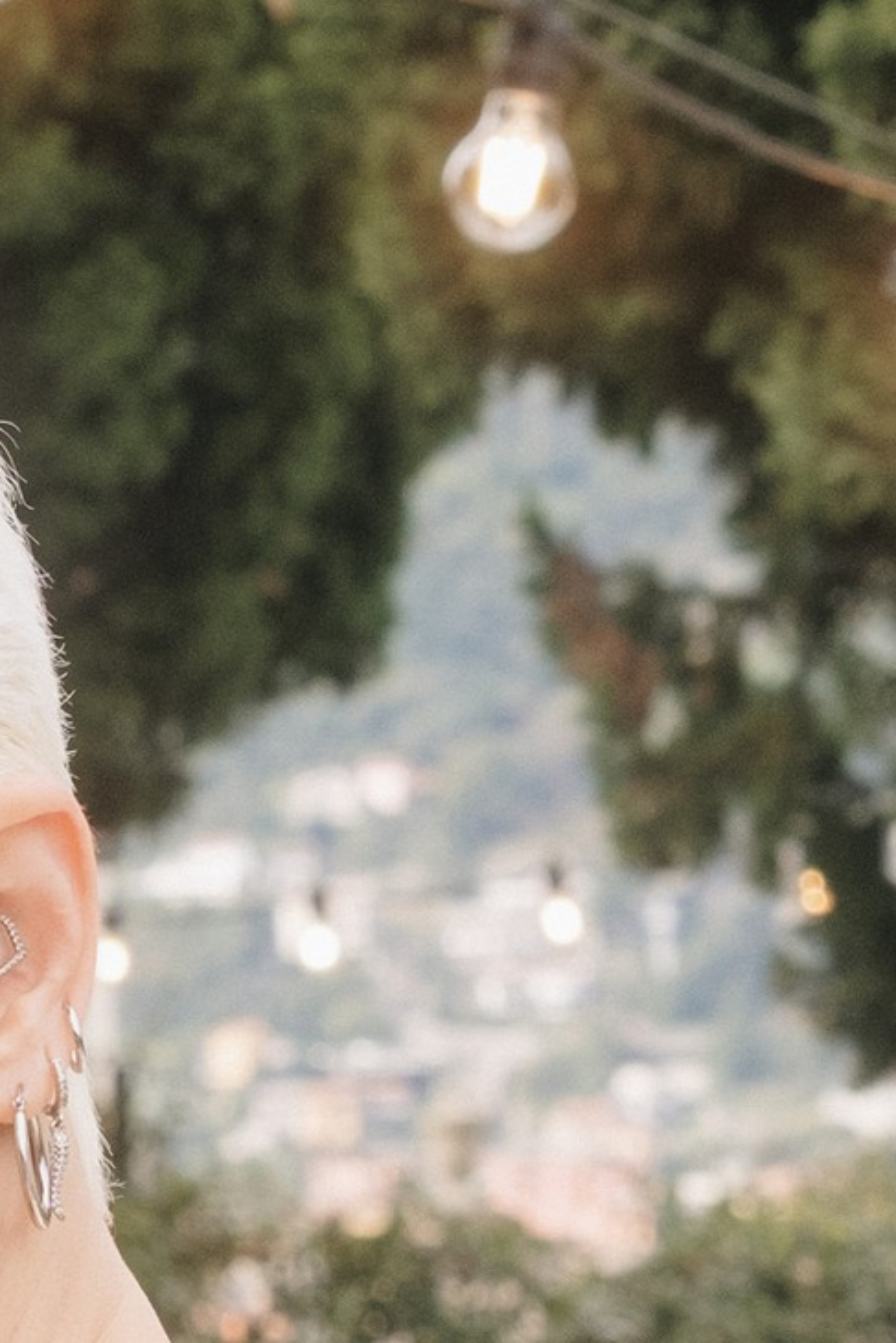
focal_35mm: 263
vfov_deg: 7.7
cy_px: 1853
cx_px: -725
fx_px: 9813
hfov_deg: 5.2
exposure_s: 1/250
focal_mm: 33
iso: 250
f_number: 5.6
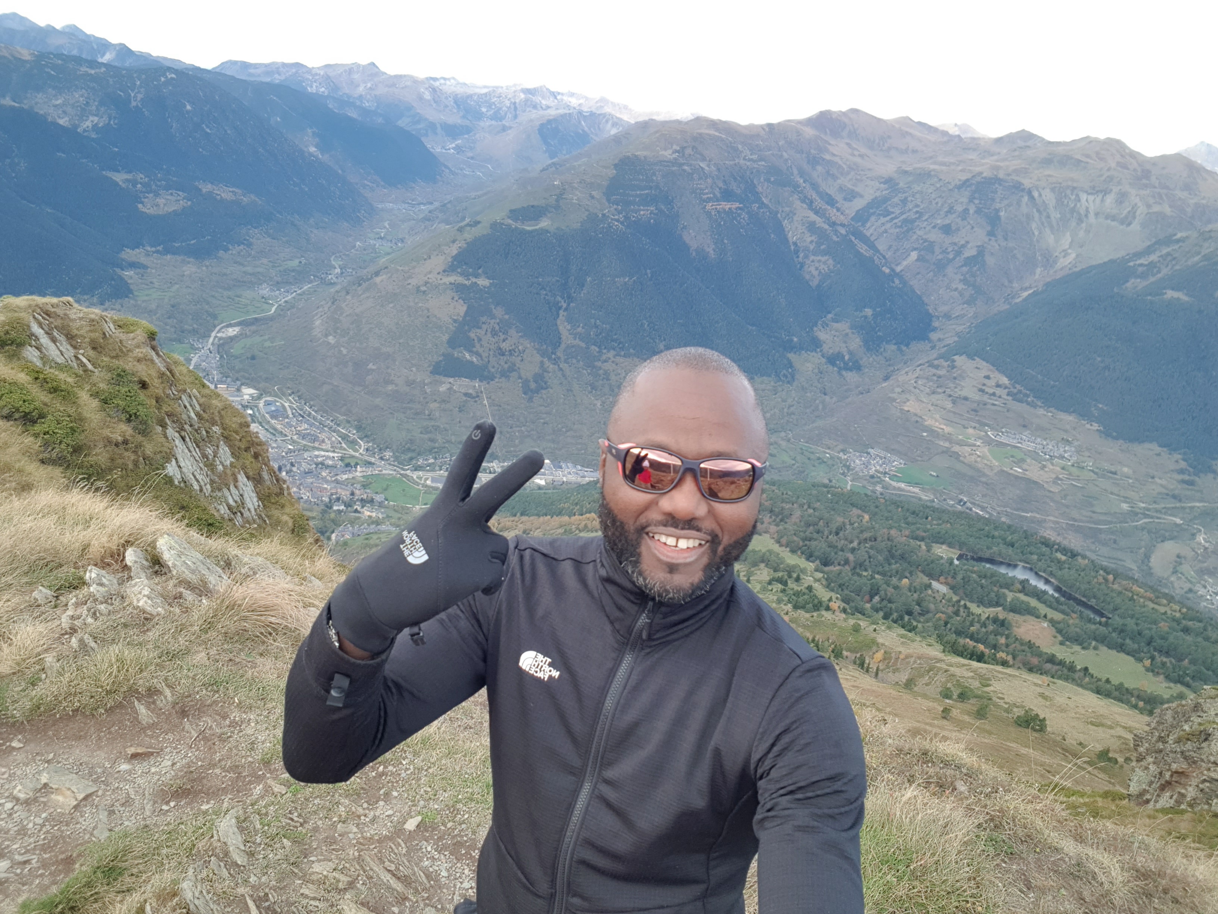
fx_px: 880
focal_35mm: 25
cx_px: 609
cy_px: 457
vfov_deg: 54.9
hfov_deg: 69.4
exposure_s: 1/279
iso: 40
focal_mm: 2.95
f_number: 1.7
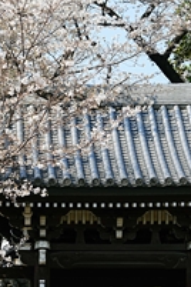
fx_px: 1520
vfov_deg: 10.8
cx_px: -31
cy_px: 109
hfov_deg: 7.1
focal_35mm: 191
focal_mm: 96
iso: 100
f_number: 6.3
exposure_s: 1/320
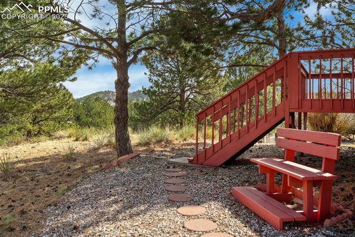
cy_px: 118
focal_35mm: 32
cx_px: 178
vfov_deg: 41.1
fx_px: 315
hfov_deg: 58.7
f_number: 6.7
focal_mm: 32
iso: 160
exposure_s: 1/125
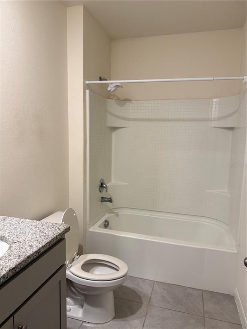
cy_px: 164
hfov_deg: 56.8
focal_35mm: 24
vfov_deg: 71.6
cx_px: 124
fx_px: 228
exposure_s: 1/60
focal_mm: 6.76
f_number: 1.78
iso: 200
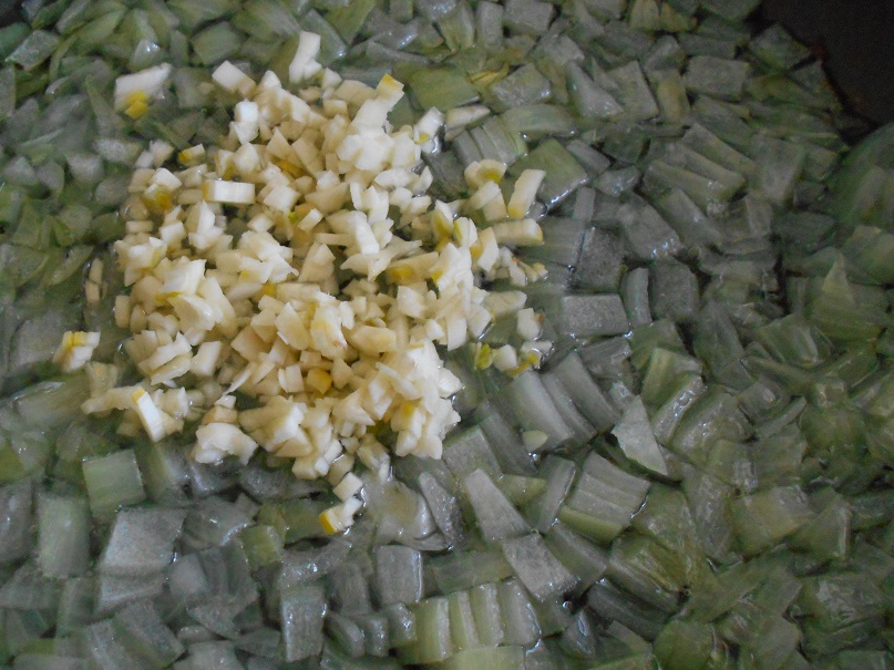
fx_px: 852
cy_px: 380
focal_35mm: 33
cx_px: 359
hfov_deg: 55.0
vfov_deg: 42.8
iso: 800
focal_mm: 4.6
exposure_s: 1/160
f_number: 3.2
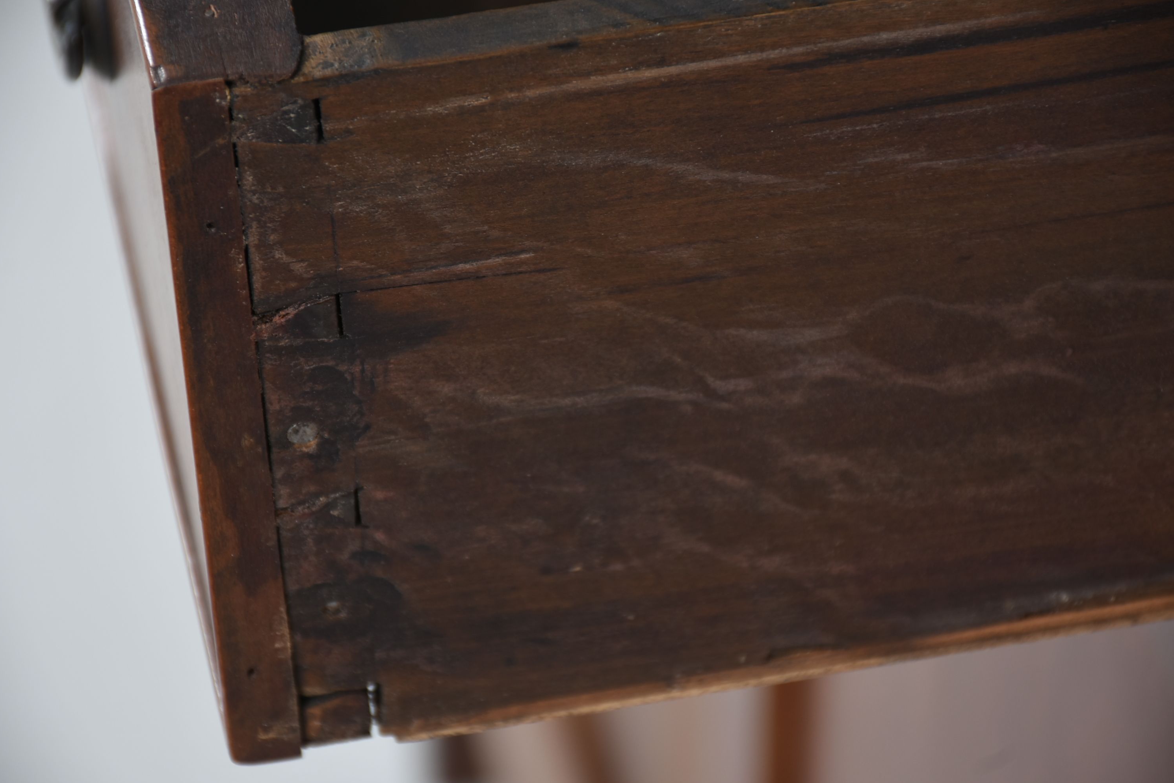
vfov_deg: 6.5
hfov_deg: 9.8
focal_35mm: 211
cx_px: 585
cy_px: 393
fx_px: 6881
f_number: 7.1
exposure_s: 1/80
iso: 200
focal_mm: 140
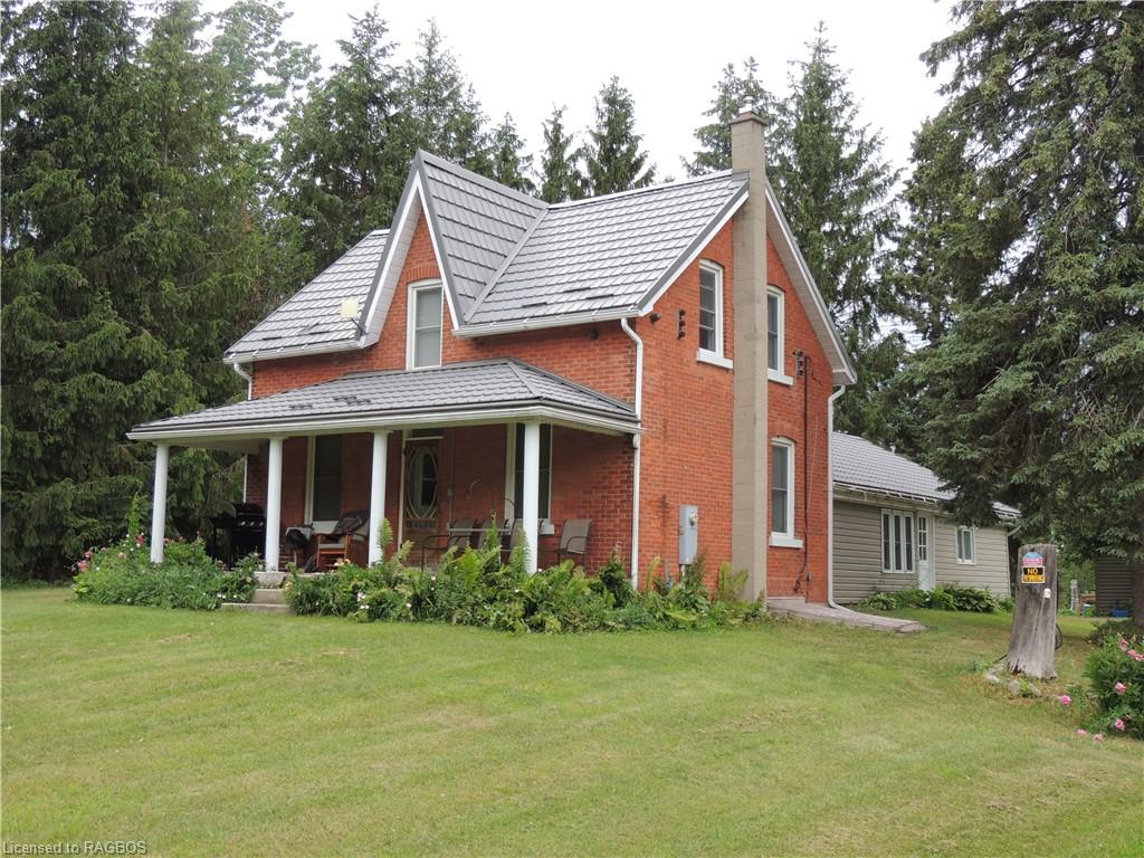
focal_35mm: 43
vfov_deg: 33.6
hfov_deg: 43.9
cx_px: 572
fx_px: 1421
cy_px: 429
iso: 100
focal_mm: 7.6
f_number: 3.4
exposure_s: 1/100
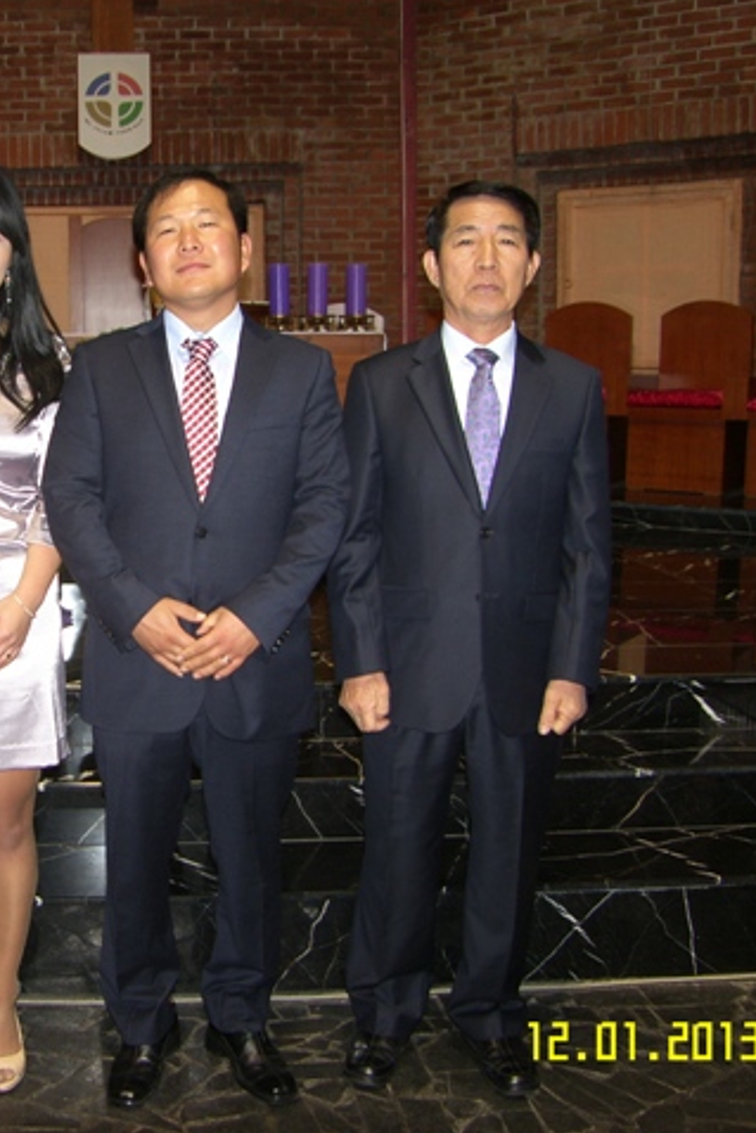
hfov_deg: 32.8
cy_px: 566
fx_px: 1228
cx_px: 100
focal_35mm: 39
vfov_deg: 49.5
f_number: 2.2
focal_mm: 7.4
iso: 64
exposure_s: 1/30
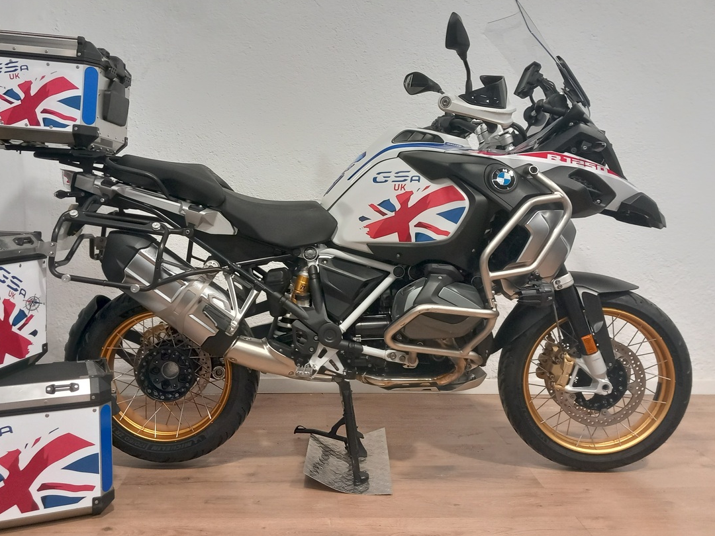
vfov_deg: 44.2
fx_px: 661
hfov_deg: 56.8
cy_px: 267
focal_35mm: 32
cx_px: 335
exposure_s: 1/50
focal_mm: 4
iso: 200
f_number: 1.8
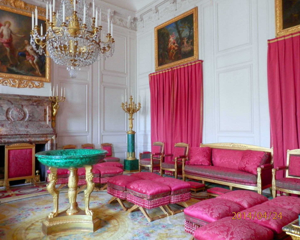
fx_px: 240
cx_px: 137
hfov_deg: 63.9
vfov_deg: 53.2
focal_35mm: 27
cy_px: 118
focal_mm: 4.5
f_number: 3
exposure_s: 1/20
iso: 200
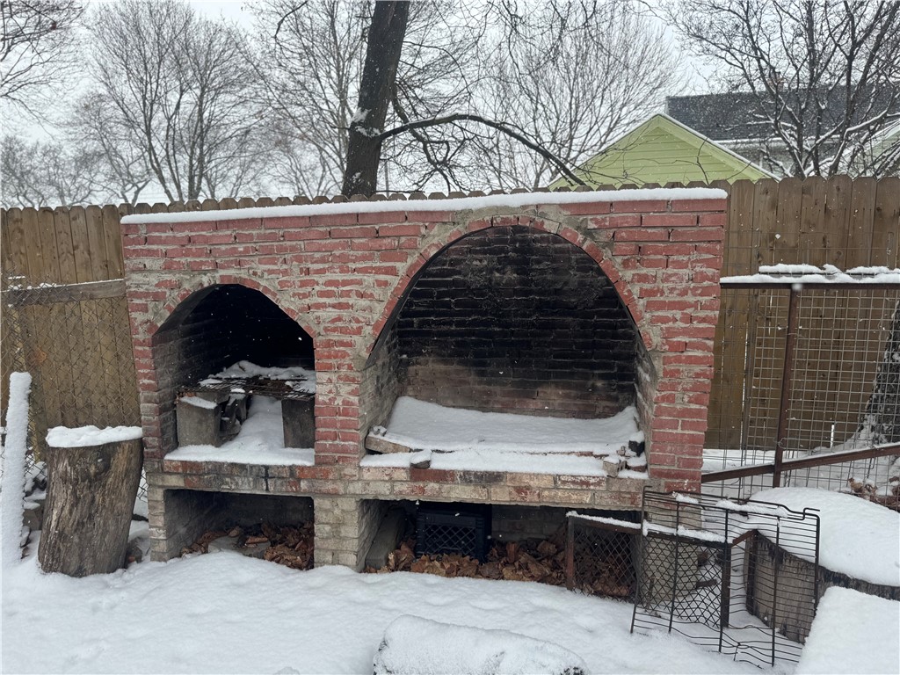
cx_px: 450
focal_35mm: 24
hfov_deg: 71.6
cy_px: 338
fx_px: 624
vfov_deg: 56.8
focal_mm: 6.76
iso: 80
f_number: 1.78
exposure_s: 1/2252
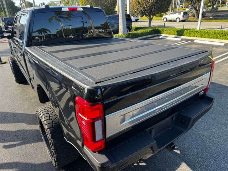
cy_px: 86
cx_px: 114
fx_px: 158
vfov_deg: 56.8
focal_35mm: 24
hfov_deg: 71.6
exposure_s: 1/442
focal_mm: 6.76
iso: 80
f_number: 1.78
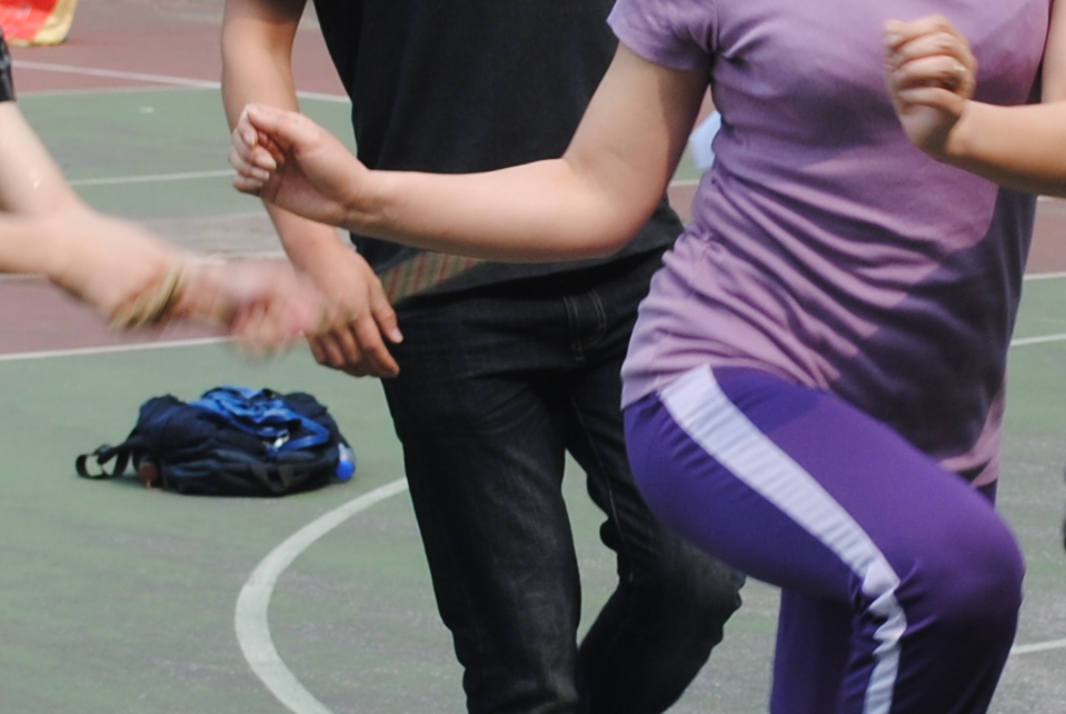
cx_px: 865
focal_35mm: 212
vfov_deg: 6.5
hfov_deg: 9.7
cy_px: 277
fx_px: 6286
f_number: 7.1
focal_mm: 35
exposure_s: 1/200
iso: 100
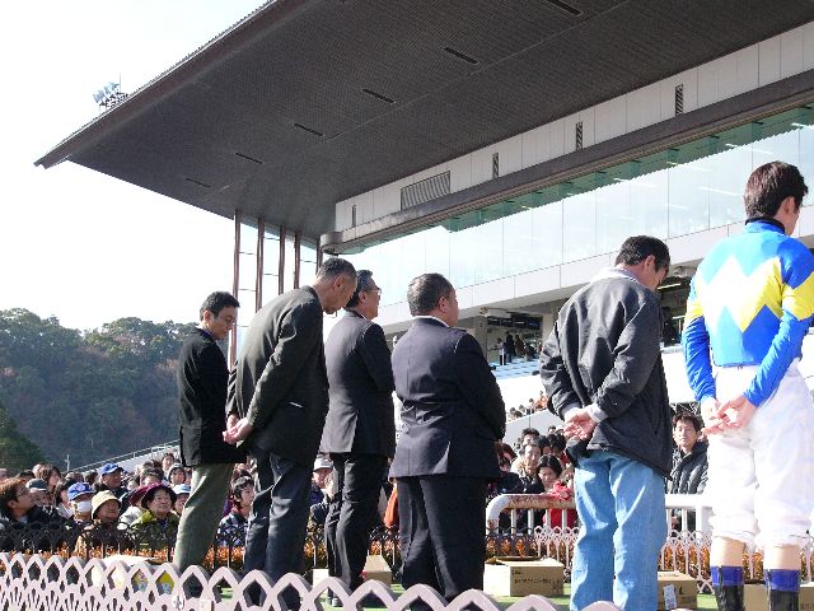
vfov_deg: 24.8
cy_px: 306
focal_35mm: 59
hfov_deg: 32.7
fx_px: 1387
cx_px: 407
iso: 100
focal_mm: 9.8
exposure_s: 1/500
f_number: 5.2
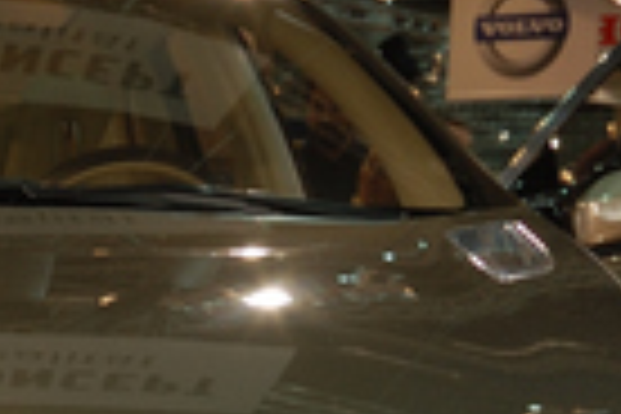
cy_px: 736
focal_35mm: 117
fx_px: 2018
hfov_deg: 16.7
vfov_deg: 11.0
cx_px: -140
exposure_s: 1/25
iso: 200
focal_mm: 18
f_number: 7.1
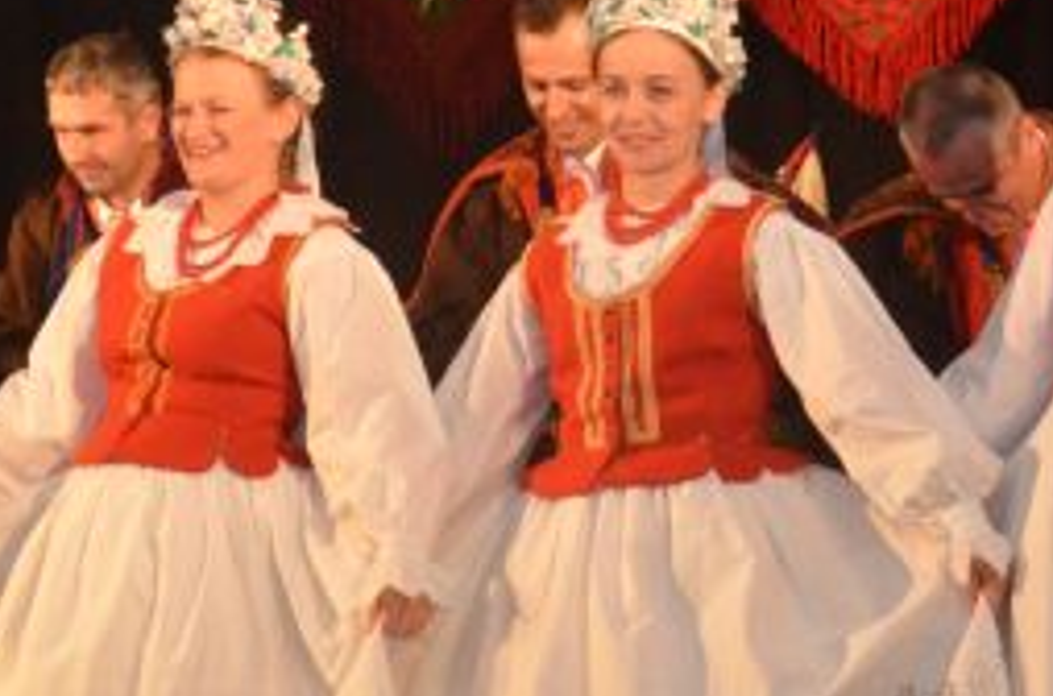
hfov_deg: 14.8
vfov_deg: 9.9
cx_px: 249
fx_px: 4026
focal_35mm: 138
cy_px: 108
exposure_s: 1/125
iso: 3200
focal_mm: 26
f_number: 6.3
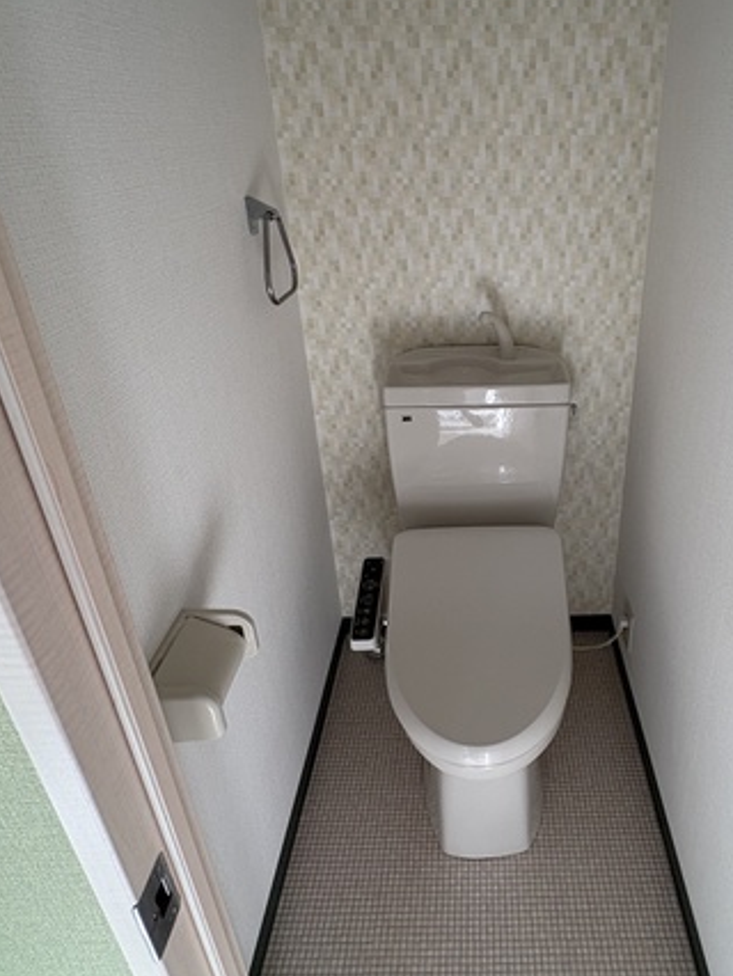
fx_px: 649
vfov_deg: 73.7
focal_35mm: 23
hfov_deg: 57.9
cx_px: 478
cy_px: 442
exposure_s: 1/120
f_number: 2.2
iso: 64
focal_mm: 2.22
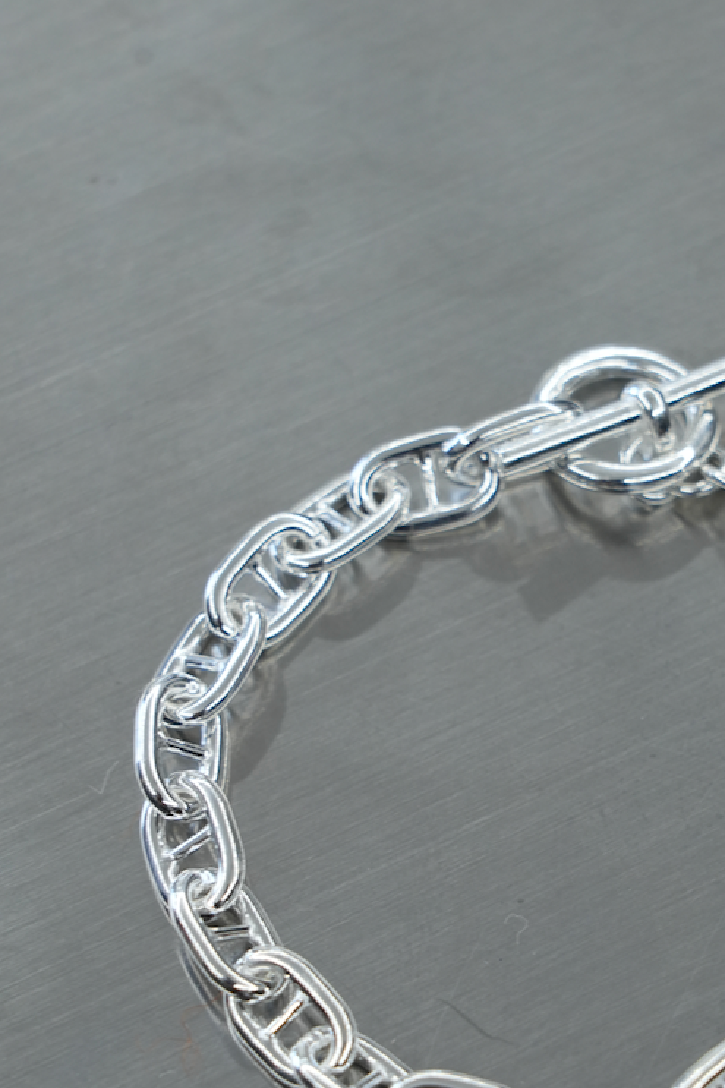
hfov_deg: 7.6
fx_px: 5470
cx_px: 555
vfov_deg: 11.4
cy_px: 694
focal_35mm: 181
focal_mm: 105
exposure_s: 1/50
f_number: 8
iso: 640
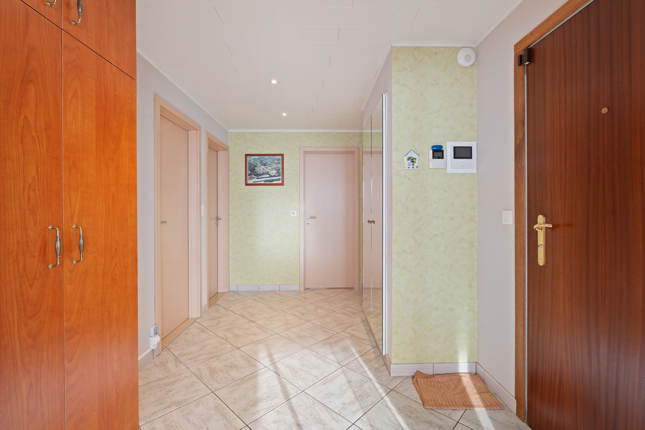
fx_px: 287
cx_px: 322
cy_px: 215
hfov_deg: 96.7
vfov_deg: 73.7
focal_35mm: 16
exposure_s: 1.6
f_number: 11
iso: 250
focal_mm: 16
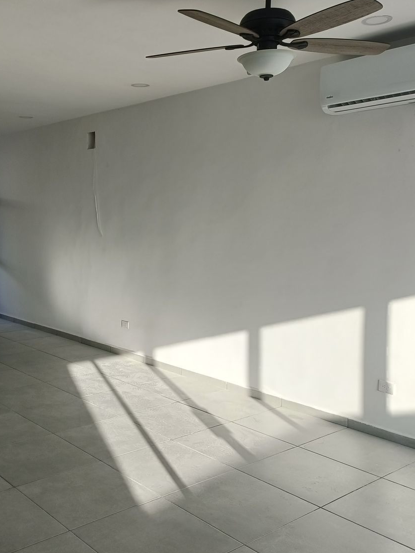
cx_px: 127
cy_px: 257
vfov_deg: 51.3
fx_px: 576
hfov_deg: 39.0
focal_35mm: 36
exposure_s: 1/118
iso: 50
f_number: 1.7
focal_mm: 4.7
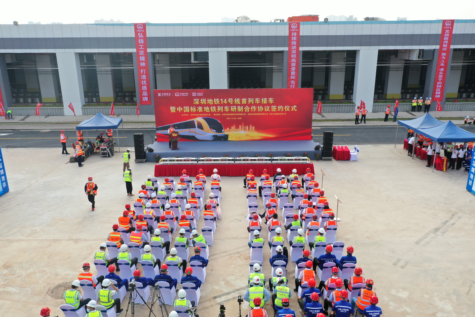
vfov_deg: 46.4
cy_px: 158
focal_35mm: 28
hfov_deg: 65.5
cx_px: 238
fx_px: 369
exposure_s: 1/240
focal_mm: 10.26
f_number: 5
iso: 100
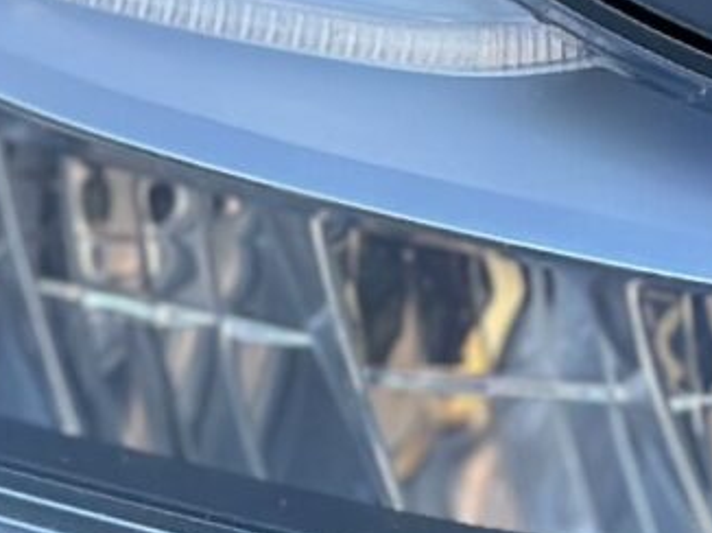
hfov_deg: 5.1
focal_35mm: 377
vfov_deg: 3.9
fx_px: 7749
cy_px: 633
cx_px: -902
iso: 80
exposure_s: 1/619
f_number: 1.78
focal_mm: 6.86
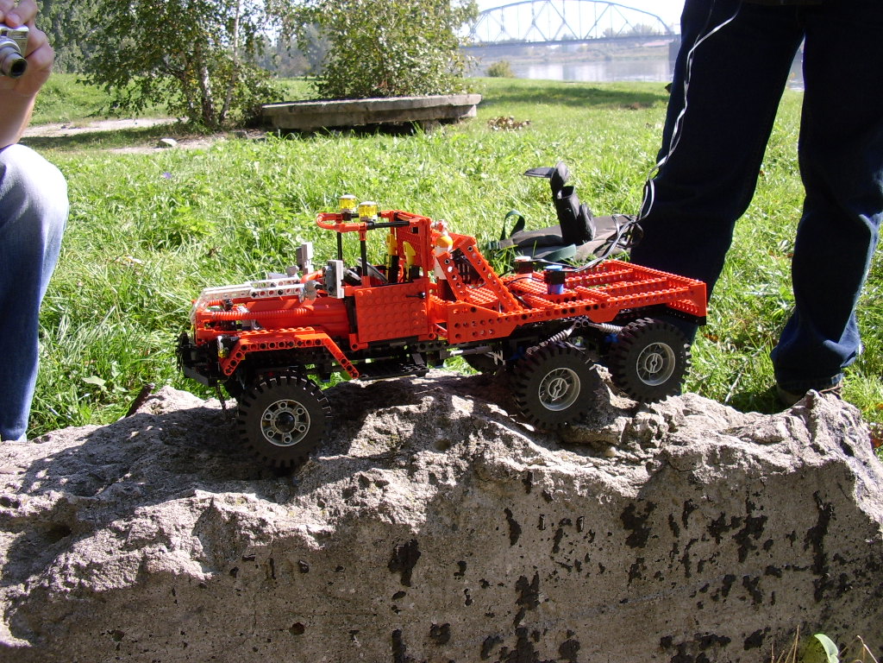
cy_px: 332
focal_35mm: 30
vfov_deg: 46.8
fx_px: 765
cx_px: 442
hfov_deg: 60.0
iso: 71
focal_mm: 5.8
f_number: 4.1
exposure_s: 1/192
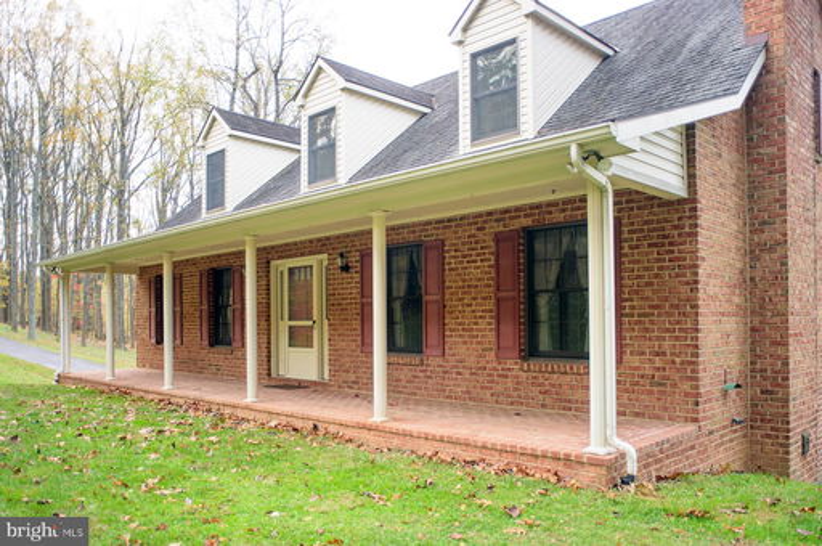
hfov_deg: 54.5
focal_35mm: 35
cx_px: 411
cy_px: 273
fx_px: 798
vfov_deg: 37.8
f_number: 2
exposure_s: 1/80
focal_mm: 35
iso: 100
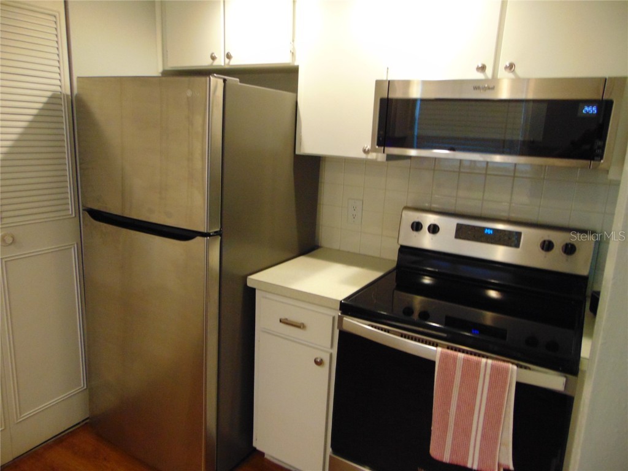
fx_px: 454
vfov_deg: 54.9
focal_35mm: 25
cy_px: 236
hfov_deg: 69.4
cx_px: 314
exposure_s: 1/30
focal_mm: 4.5
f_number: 3
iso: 320
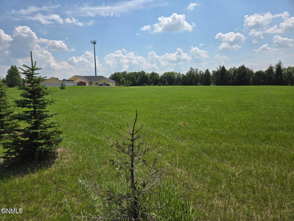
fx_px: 195
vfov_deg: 58.9
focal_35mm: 23
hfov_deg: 73.9
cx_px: 147
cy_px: 110
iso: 25
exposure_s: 1/3354
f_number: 1.8
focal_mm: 5.4
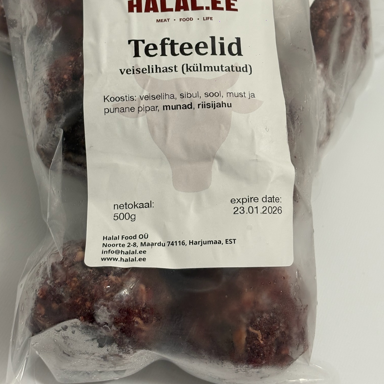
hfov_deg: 27.7
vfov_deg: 27.6
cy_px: 137
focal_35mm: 62
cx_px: 190
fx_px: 778
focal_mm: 5.96
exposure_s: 1/59
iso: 100
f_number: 1.6
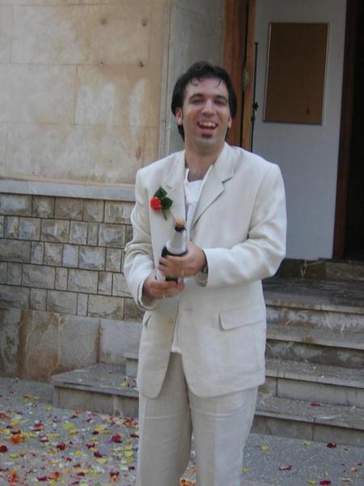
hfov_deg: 18.2
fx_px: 1136
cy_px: 243
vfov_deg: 24.1
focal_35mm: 81
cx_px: 182
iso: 100
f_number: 4
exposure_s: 1/30
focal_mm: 10.6
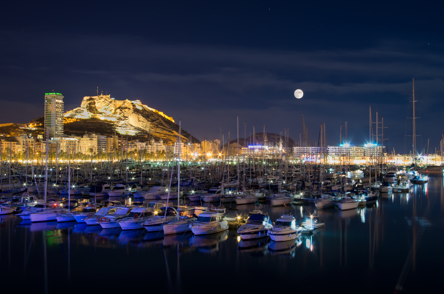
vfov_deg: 33.8
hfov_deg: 49.2
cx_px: 222
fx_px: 485
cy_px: 147
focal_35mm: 39
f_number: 8
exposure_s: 30
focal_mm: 26.25
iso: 100
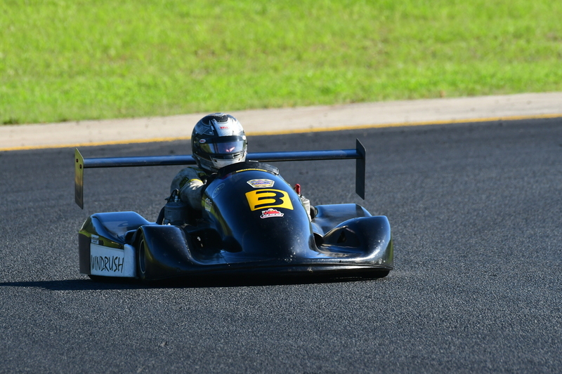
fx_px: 11705
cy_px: 187
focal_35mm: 750
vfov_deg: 1.8
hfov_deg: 2.8
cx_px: 281
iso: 640
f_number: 10
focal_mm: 500
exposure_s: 1/640
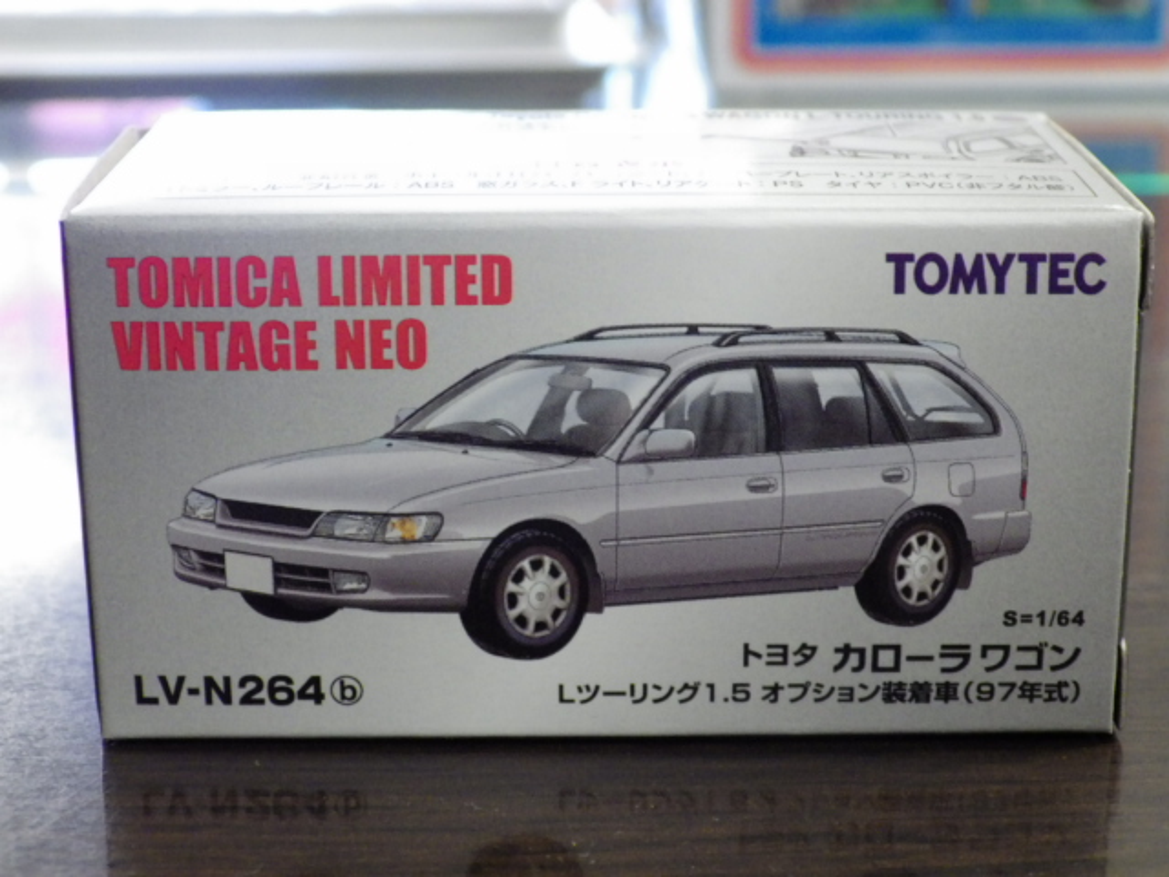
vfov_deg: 20.7
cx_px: 584
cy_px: 438
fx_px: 2398
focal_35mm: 71
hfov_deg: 27.4
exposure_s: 1/25
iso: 800
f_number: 4.2
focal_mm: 12.8
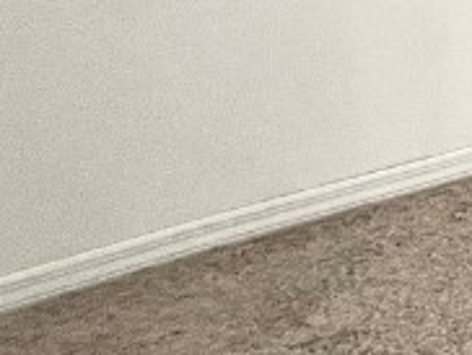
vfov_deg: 17.4
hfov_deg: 16.7
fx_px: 997
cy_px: -233
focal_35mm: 73
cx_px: 1027
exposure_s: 1/120
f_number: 1.8
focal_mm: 1.57
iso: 250
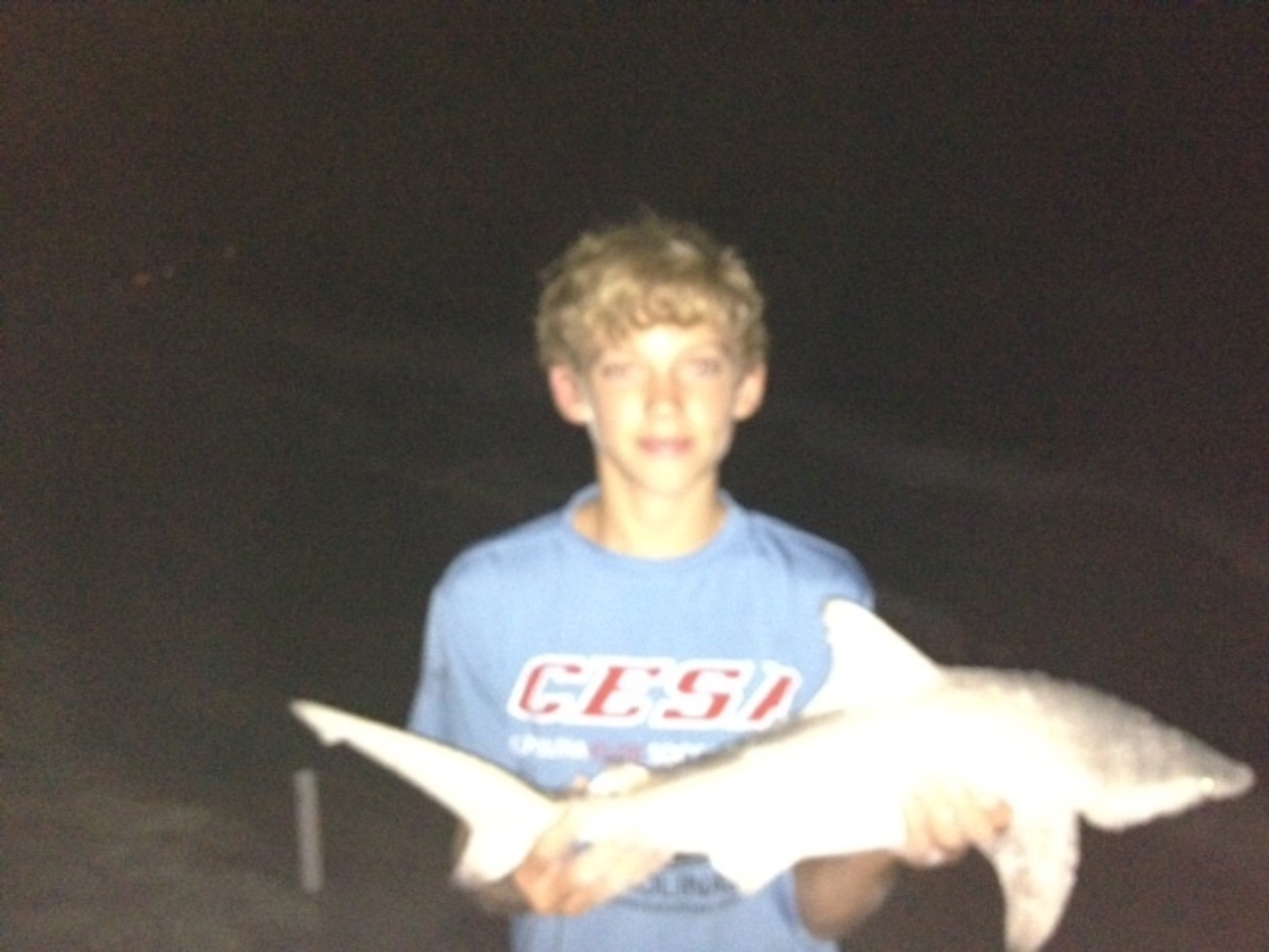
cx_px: 634
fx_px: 1283
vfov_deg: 40.7
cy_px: 476
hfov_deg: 52.6
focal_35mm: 35
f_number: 2.4
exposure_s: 1/16
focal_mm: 4.28
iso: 640
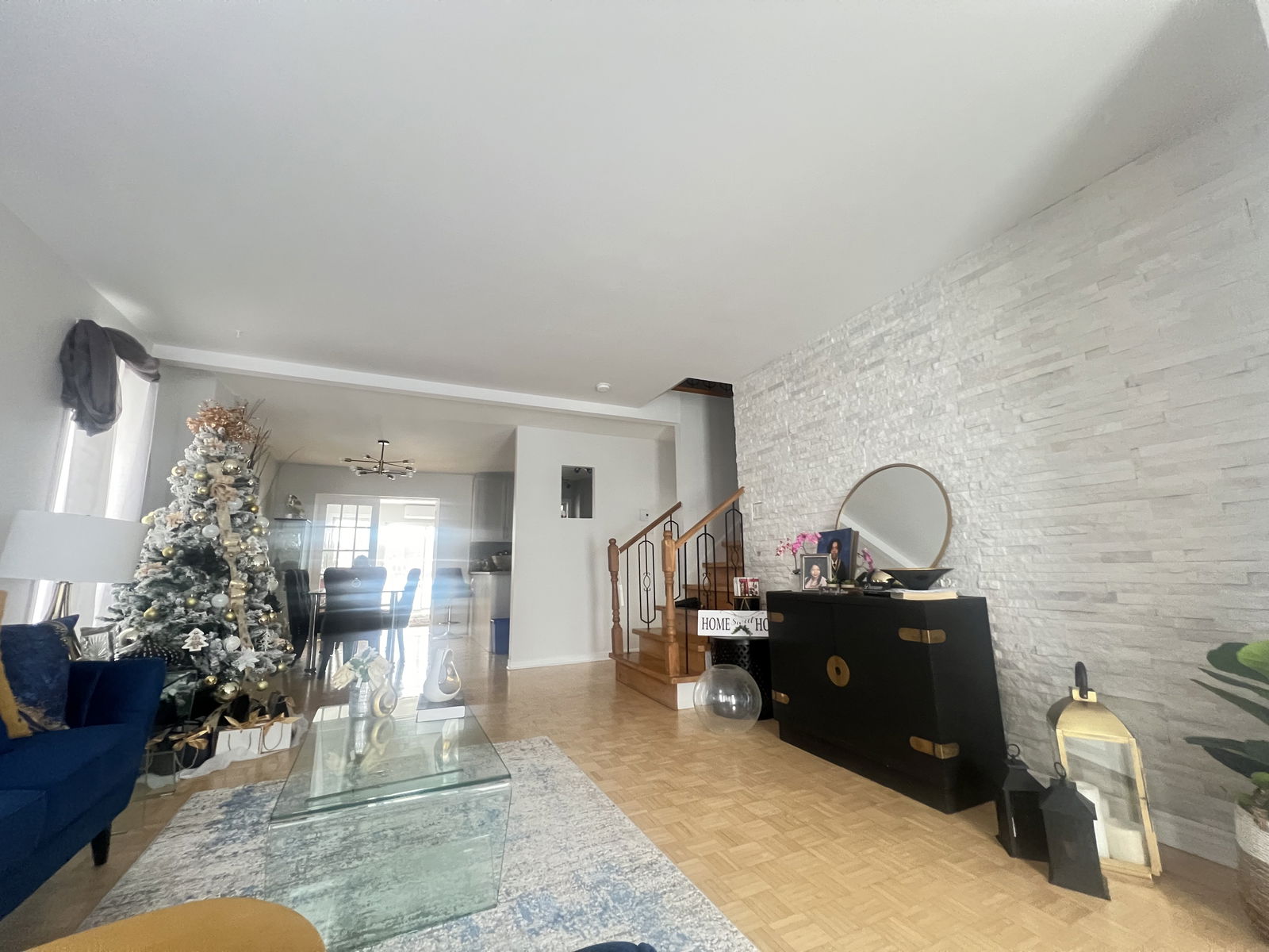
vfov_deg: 89.9
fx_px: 477
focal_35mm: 13
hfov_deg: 106.2
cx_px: 634
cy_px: 476
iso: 800
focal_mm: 1.57
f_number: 1.8
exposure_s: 1/60
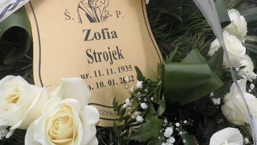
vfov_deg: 33.6
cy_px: 58
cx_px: 135
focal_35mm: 35
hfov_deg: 56.6
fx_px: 239
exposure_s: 1/50
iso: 64
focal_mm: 4.3
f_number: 3.3
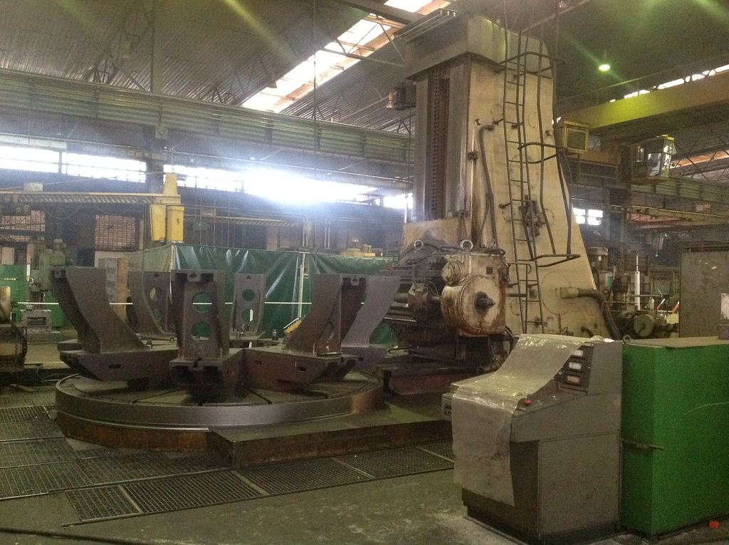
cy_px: 272
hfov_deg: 52.7
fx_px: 736
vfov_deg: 40.6
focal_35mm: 35
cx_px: 364
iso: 800
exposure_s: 1/15
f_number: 2.4
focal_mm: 4.28
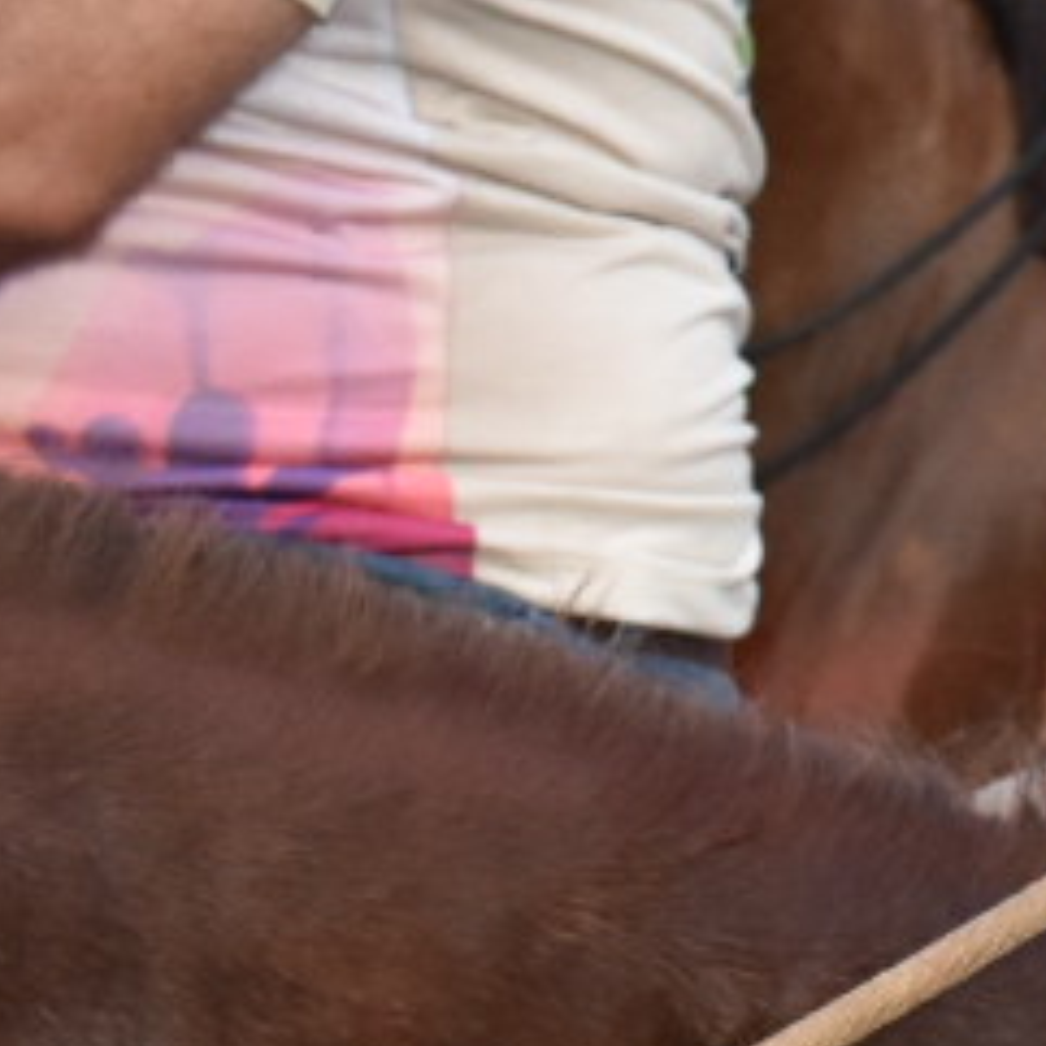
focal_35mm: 257
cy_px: 48
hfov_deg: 6.6
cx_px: 2127
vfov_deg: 6.8
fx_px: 8786
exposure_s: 1/100
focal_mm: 30
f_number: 5
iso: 1000
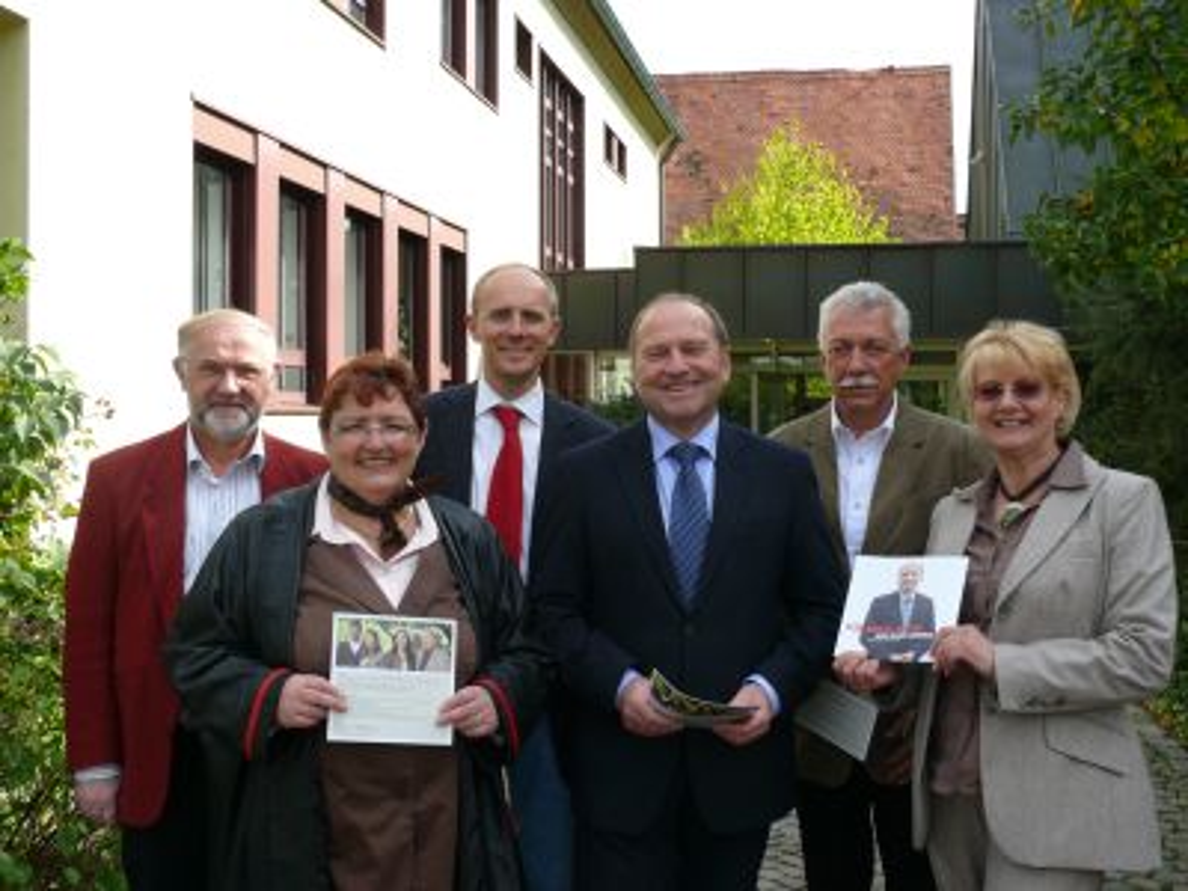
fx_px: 1304
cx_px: 594
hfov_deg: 49.0
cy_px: 446
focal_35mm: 38
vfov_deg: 37.7
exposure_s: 1/250
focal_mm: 8.1
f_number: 5
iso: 100
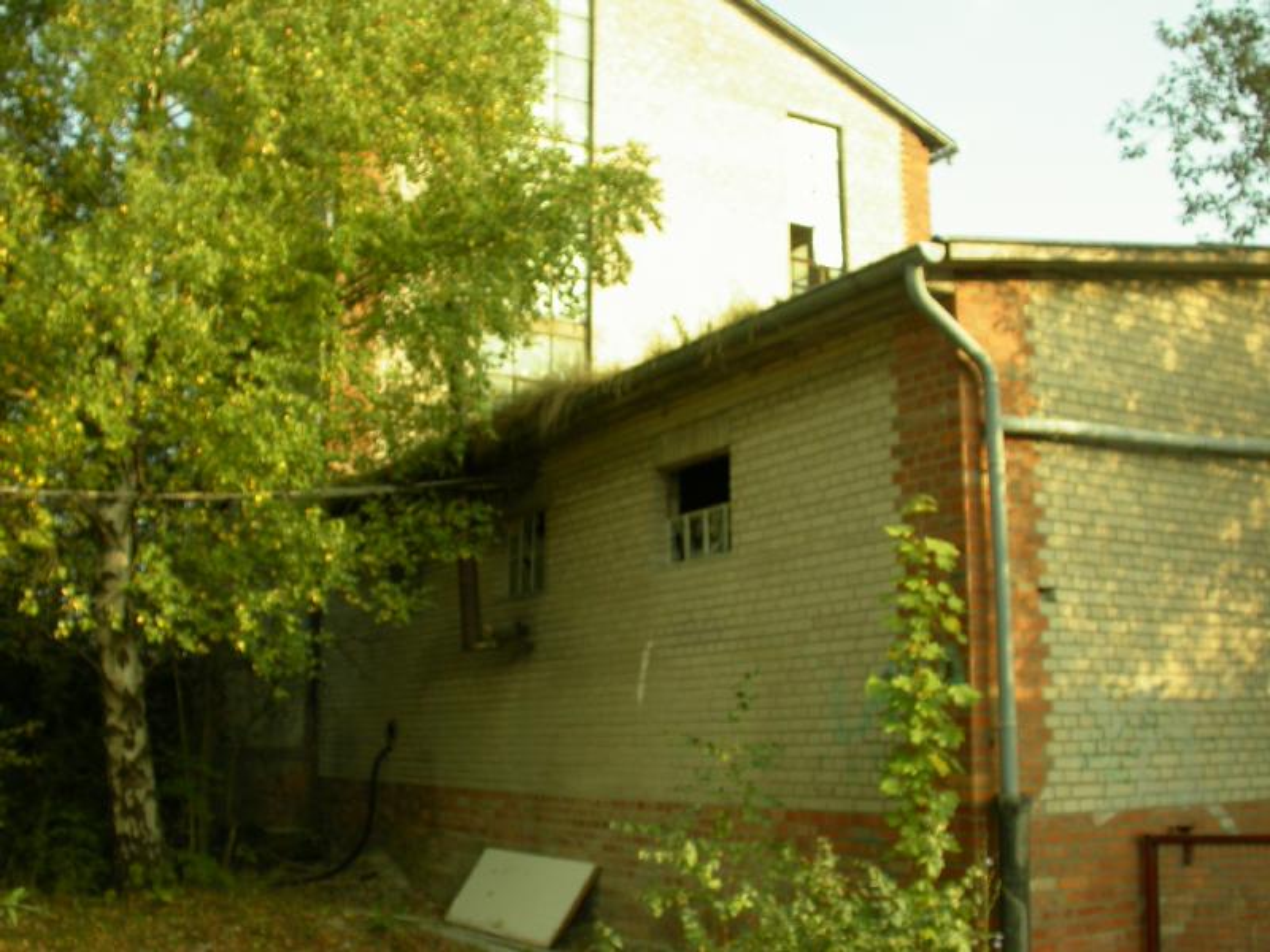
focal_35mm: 38
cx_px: 635
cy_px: 476
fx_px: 1394
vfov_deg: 37.7
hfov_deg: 49.0
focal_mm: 7.85
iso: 100
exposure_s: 1/158
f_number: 4.7
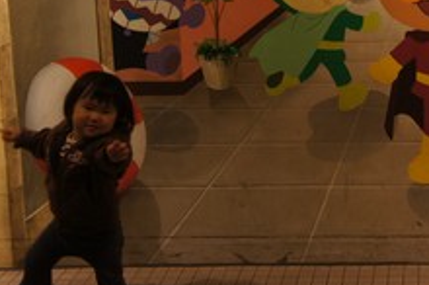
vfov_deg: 16.4
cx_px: 378
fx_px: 976
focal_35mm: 82
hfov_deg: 24.2
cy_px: 43
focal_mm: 30
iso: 800
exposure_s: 1/50
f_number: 4
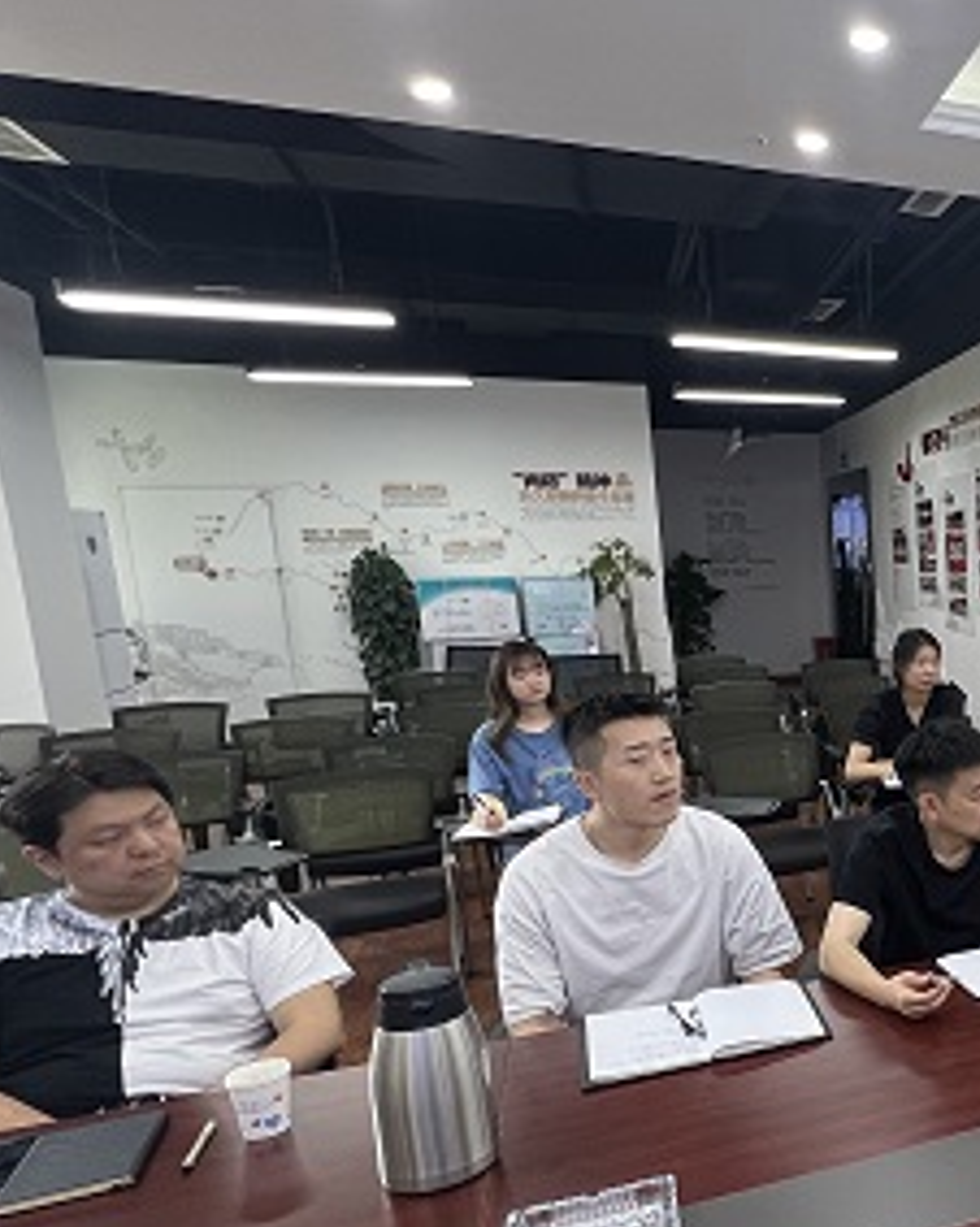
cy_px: 733
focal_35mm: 28
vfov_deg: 61.7
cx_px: 1130
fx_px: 1016
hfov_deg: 39.6
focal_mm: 1.57
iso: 200
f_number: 1.8
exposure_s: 1/100
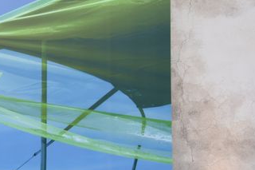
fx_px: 566
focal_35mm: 80
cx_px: -47
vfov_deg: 17.0
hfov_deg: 23.3
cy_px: 85
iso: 560
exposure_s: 1/200
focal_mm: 32
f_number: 4
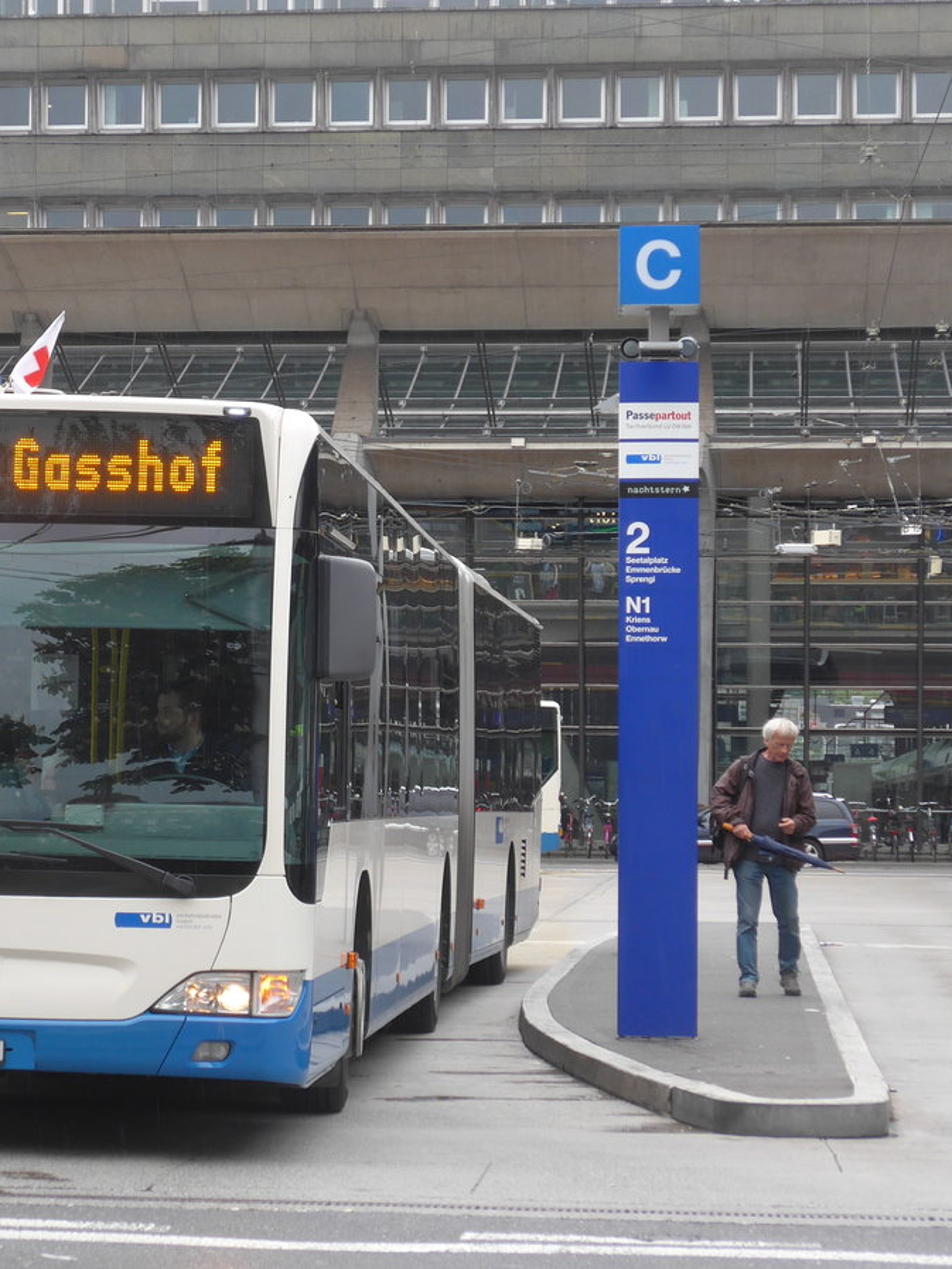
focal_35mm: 115
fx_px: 4216
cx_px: 168
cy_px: 634
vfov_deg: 17.1
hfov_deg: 12.8
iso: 125
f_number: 4.5
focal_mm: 17
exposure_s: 1/80
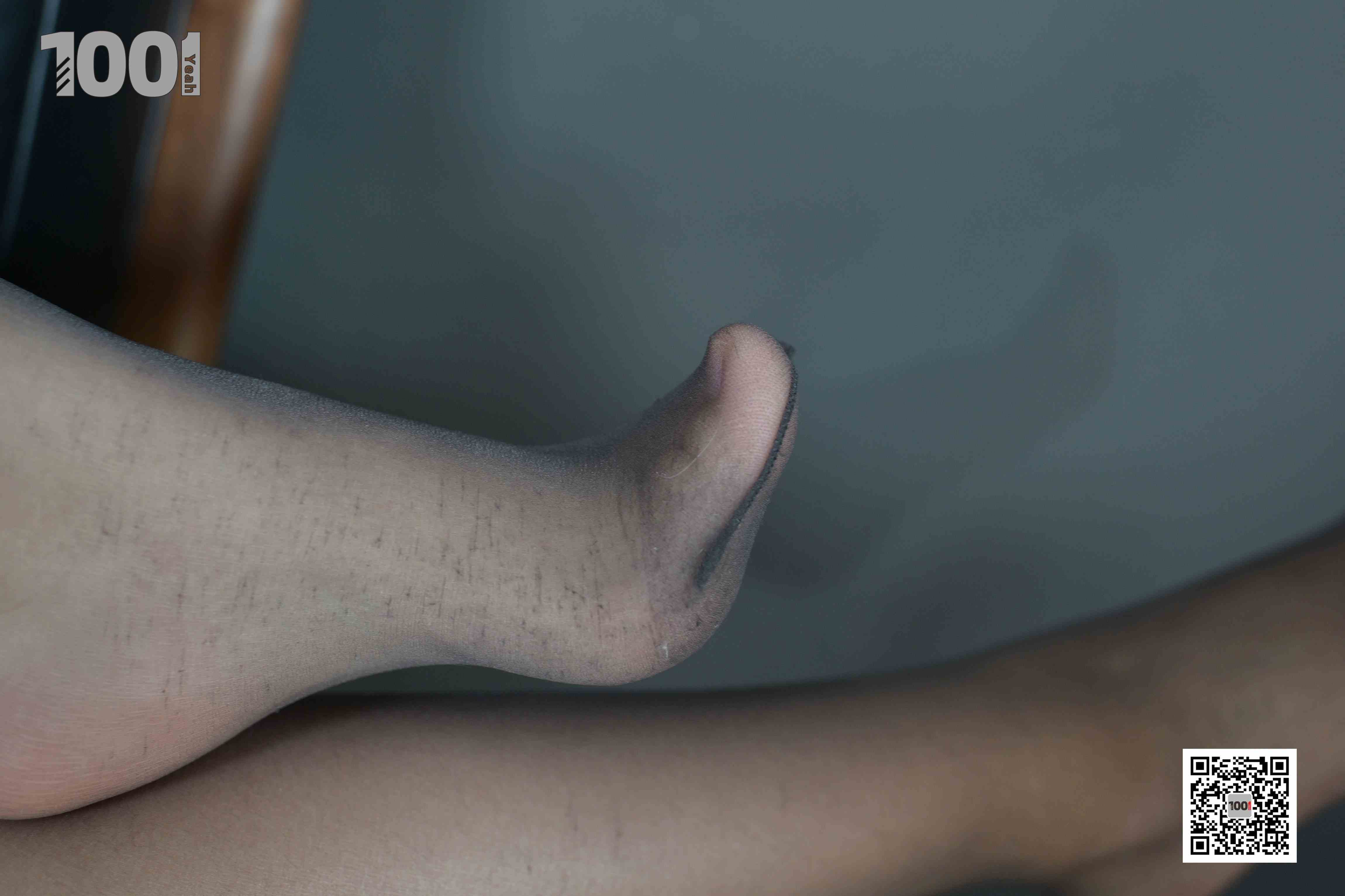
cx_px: 672
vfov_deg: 37.9
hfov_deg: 54.4
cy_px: 448
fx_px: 1308
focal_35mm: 35
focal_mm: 35
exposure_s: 1/125
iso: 800
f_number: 4
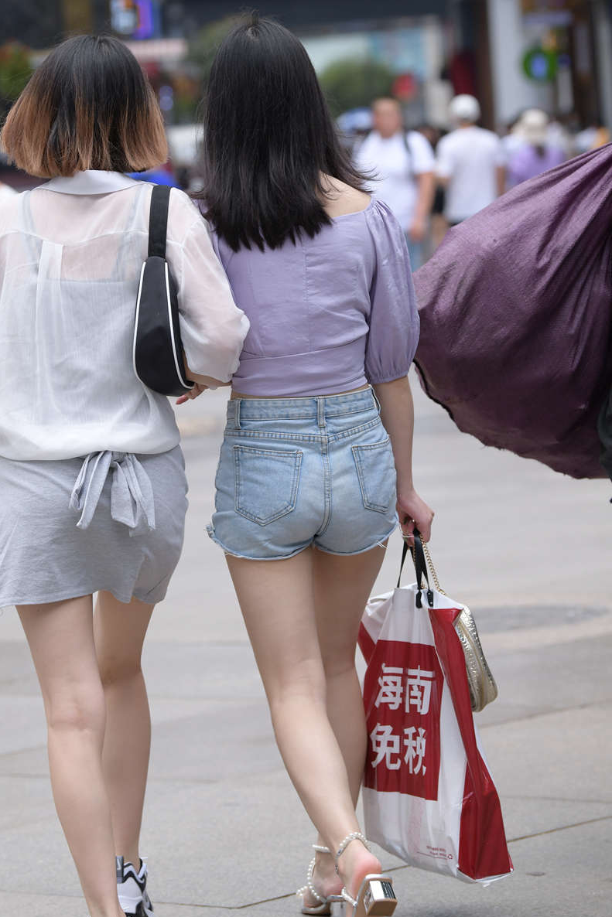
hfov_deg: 7.8
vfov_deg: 11.7
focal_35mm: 176
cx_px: 315
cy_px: 349
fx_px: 4486
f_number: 4
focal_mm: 116
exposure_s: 1/800
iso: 320
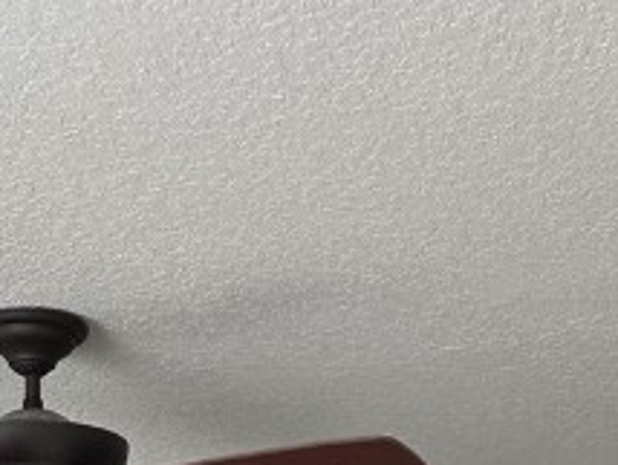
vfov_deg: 11.3
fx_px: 1966
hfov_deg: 17.7
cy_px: 1098
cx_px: 110
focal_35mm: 110
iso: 200
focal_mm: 6.3
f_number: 1.7
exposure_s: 1/180
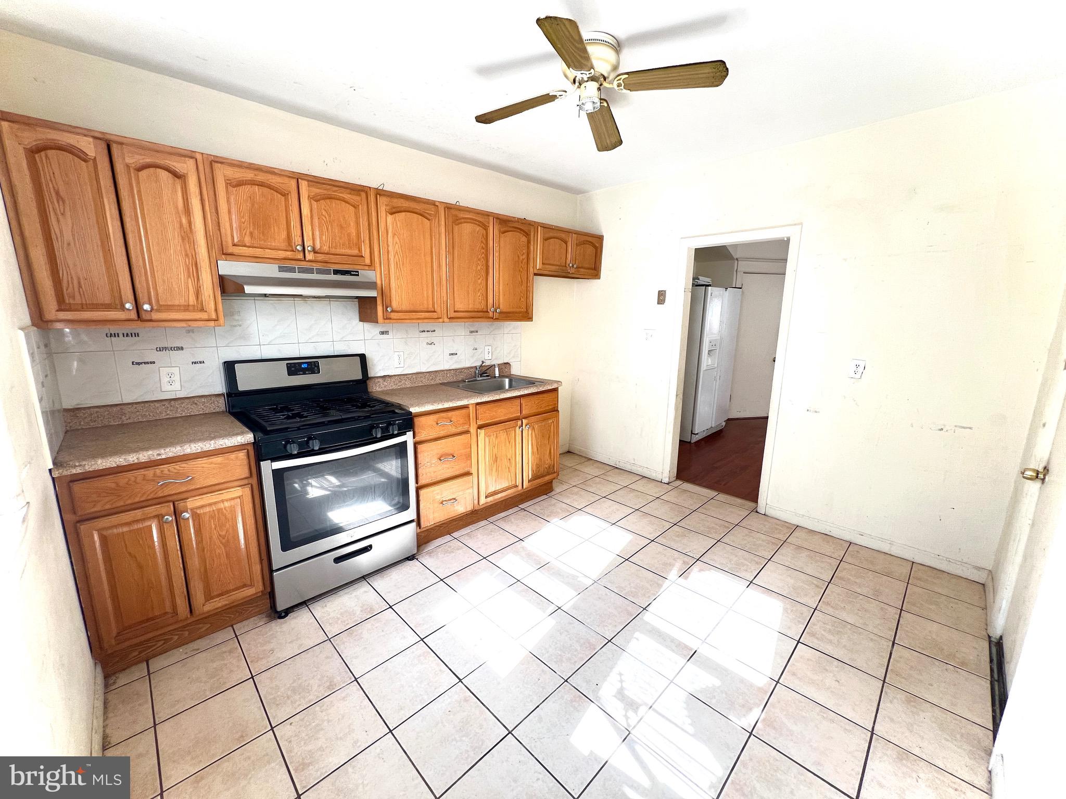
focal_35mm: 13
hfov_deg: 106.2
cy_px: 400
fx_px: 400
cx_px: 533
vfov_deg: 89.9
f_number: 1.8
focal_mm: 1.57
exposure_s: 1/99
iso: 100
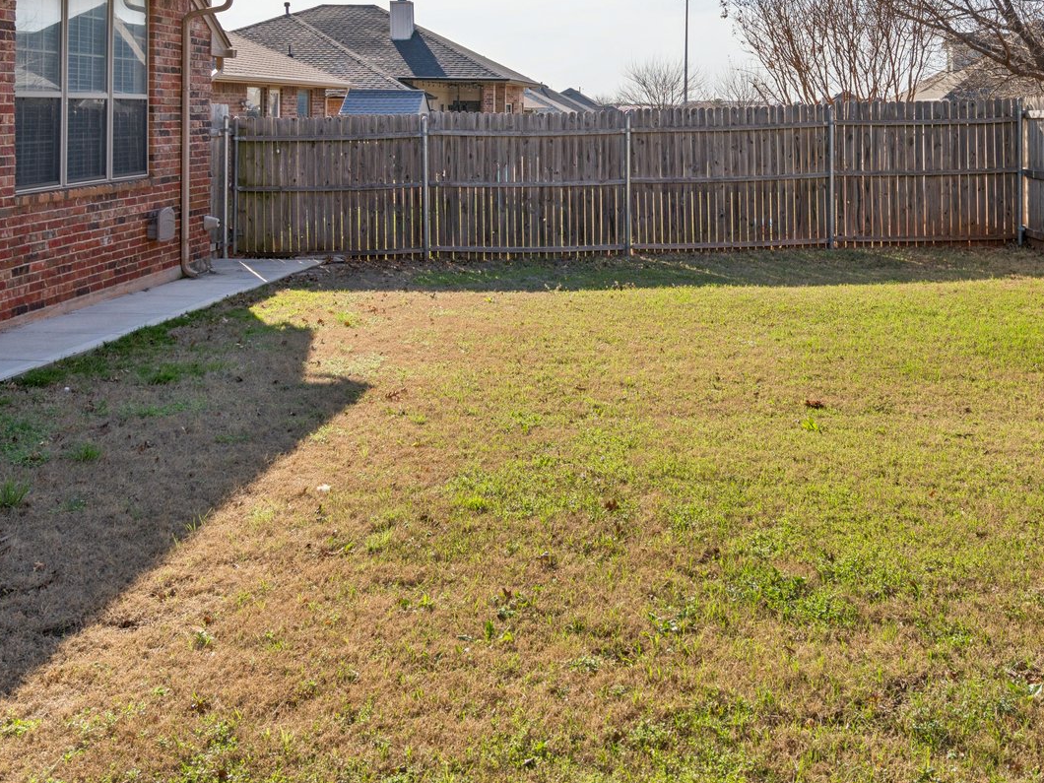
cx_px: 648
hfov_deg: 47.5
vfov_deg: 35.5
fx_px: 1176
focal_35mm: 39
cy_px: 147
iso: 200
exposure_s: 1/640
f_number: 7.1
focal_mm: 21
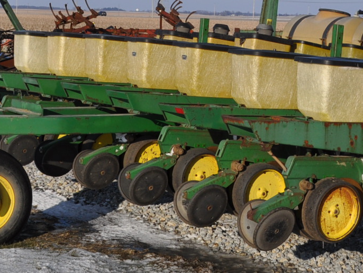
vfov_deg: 13.5
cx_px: 315
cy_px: 3
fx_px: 1133
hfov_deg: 18.0
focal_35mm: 108
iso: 200
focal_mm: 24
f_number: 10
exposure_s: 1/400
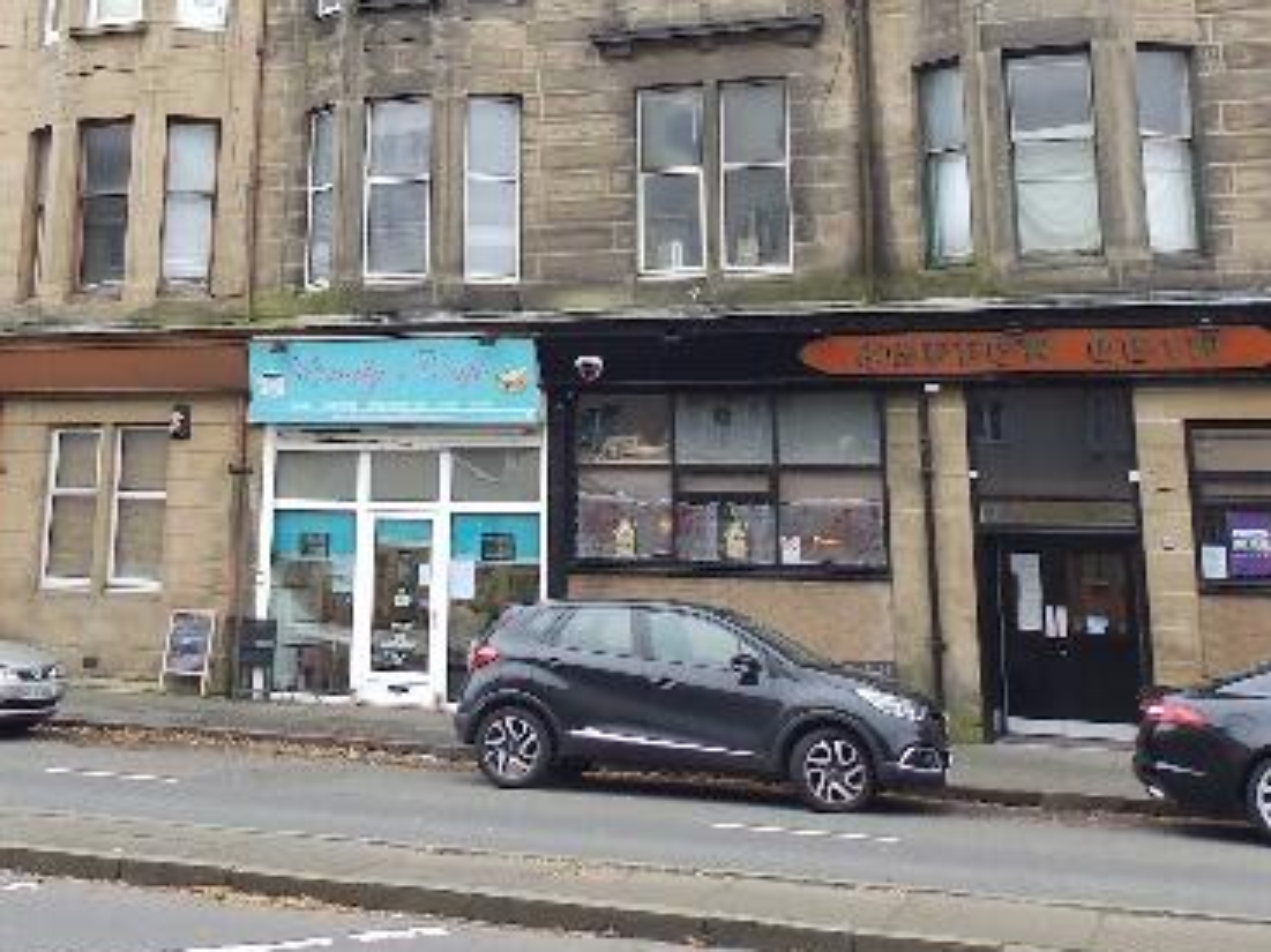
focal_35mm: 48
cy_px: 38
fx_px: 1762
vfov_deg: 28.7
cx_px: 416
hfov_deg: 39.2
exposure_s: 1/50
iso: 80
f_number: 3.4
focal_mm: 4
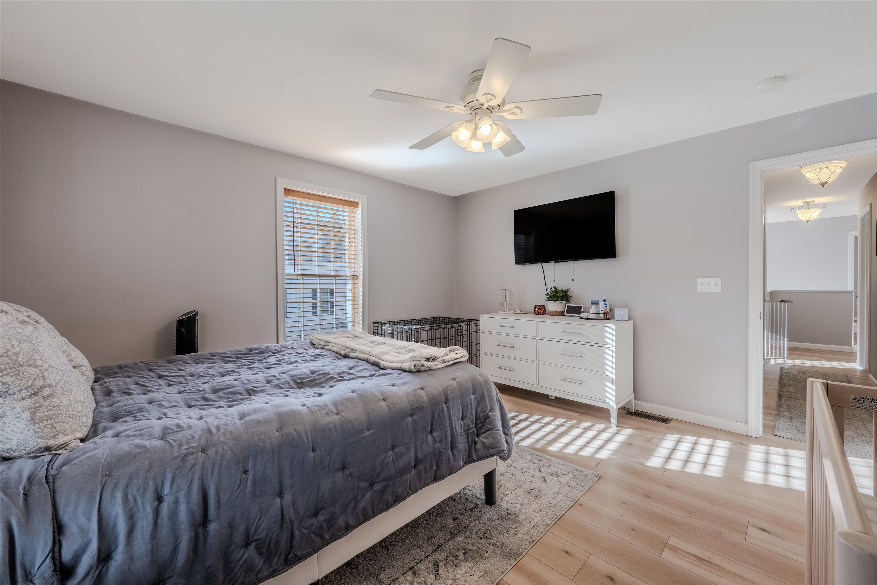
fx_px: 341
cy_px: 292
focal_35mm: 14
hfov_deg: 104.3
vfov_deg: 81.2
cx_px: 438
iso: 400
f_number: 8
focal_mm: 14
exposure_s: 1/500
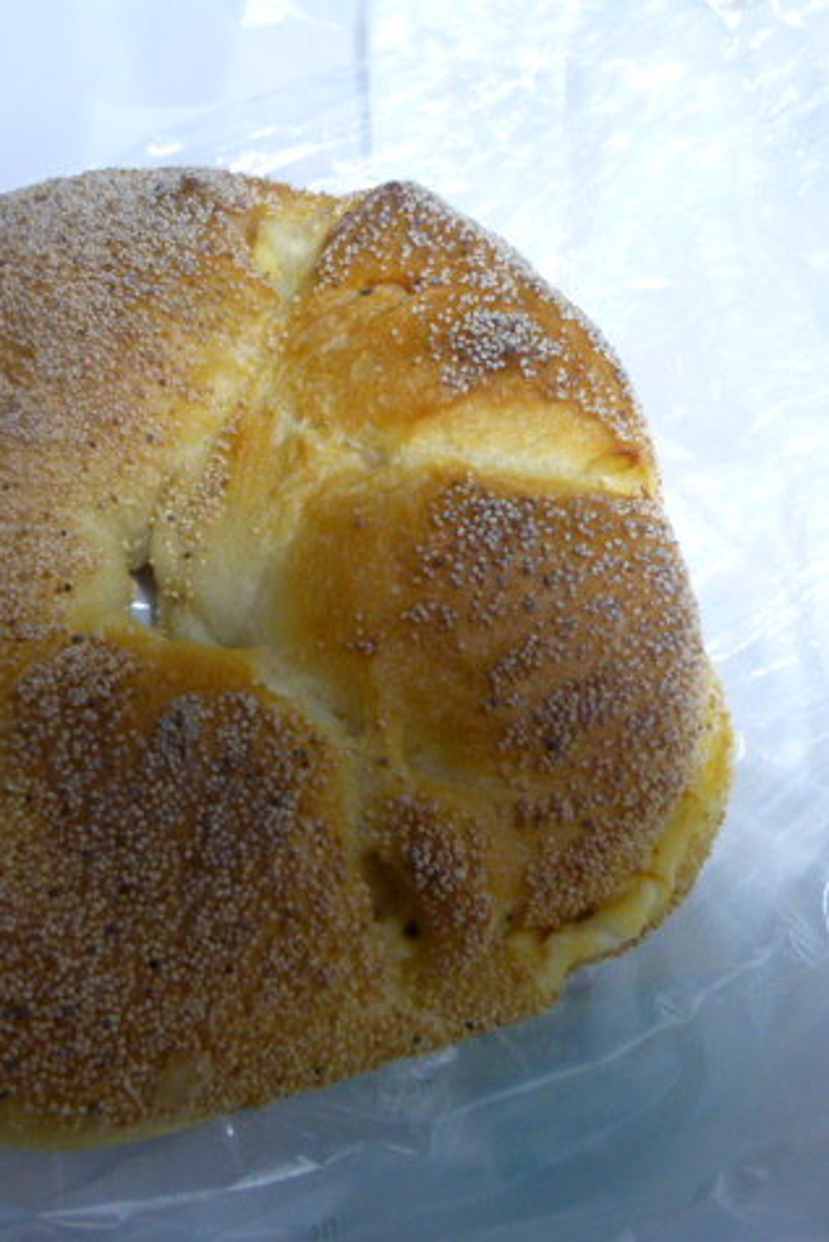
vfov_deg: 54.4
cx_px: 183
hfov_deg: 36.8
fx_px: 1208
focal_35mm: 35
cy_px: 622
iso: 400
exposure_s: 1/10
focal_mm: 4.5
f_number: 3.1
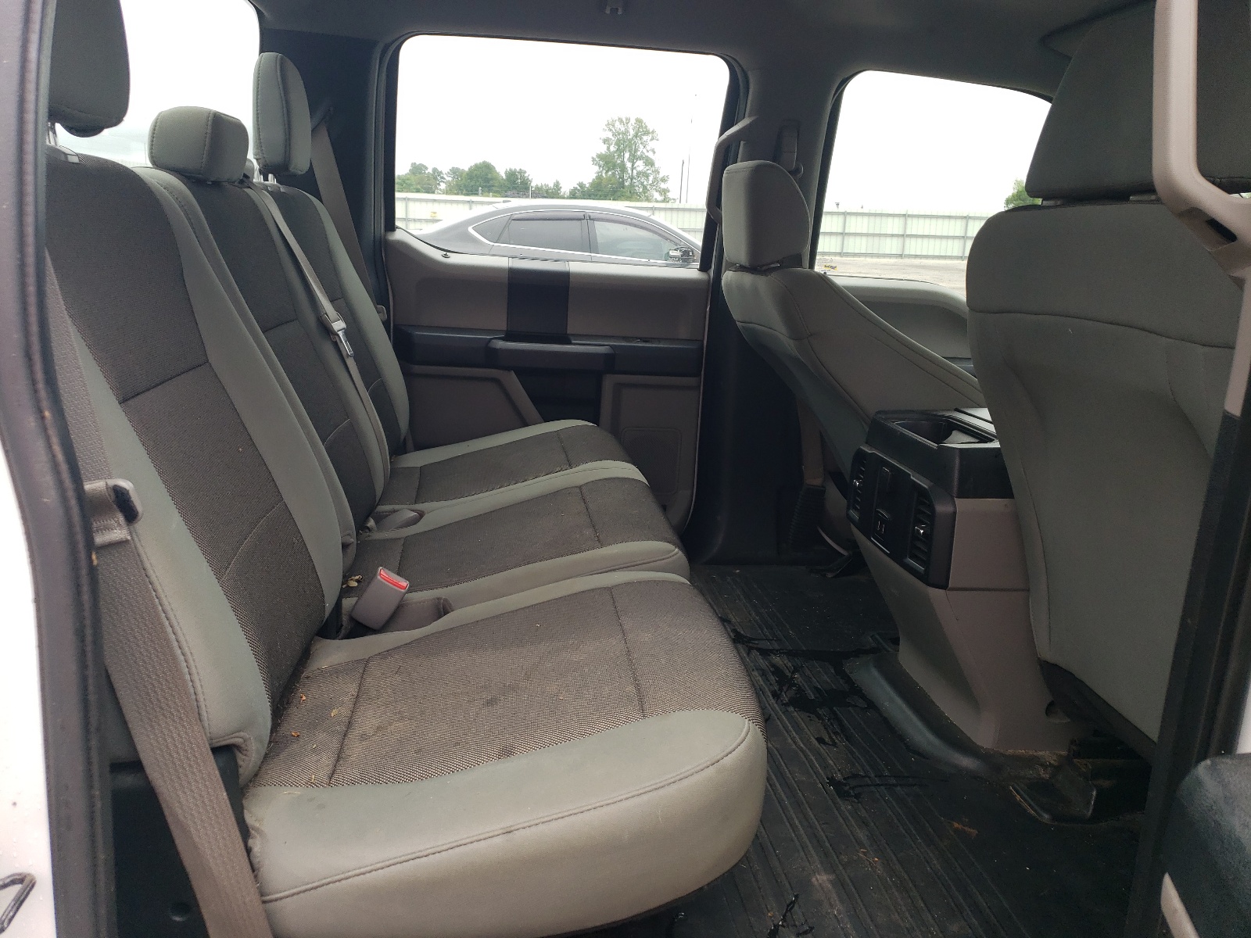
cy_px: 469
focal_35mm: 26
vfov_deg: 53.1
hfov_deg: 67.3
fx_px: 940
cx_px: 626
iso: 50
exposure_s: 1/167
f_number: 1.5
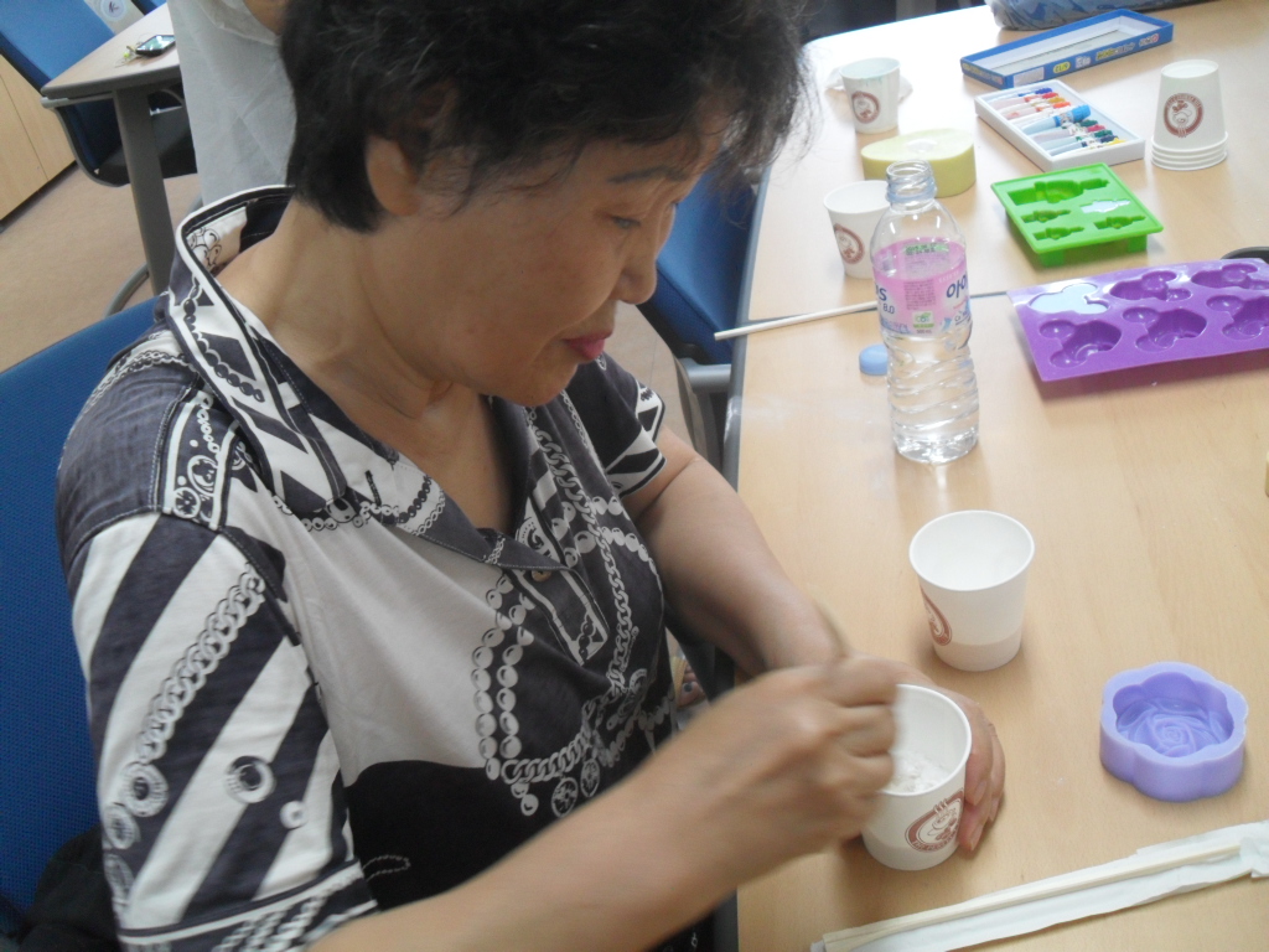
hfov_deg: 52.6
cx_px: 634
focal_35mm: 35
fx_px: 1283
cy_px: 476
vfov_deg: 40.7
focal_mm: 6.2
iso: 200
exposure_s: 1/30
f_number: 2.8
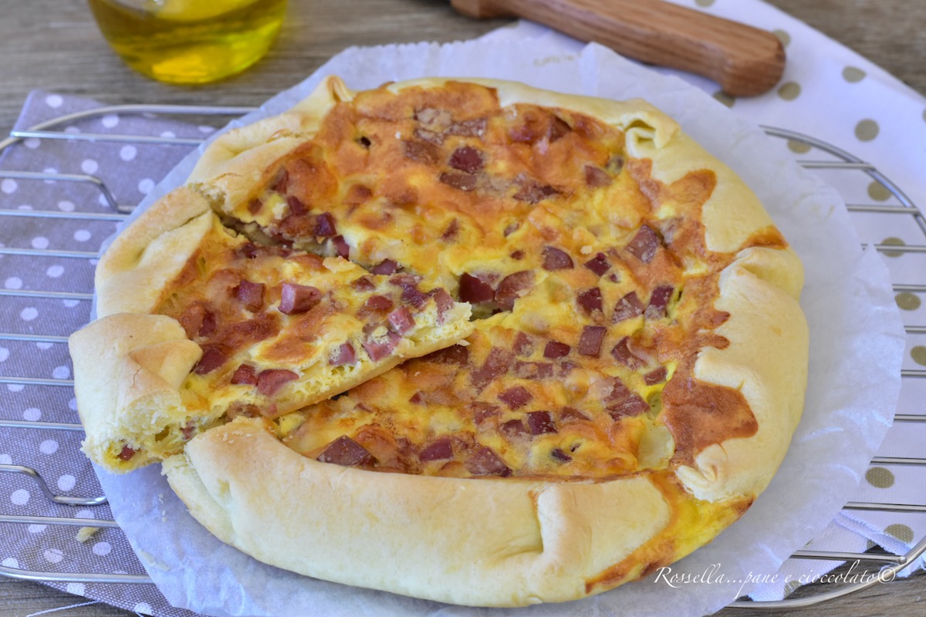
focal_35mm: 75
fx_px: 1929
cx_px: 463
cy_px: 308
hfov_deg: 27.0
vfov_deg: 18.2
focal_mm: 50
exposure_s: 1/8
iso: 800
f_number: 7.1
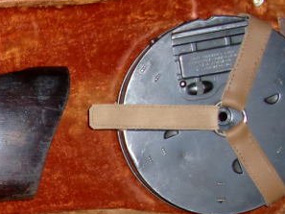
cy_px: 264
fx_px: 1021
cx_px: -116
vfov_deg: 11.7
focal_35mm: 124
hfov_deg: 15.0
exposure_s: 1/60
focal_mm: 6.3
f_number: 2.8
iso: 160
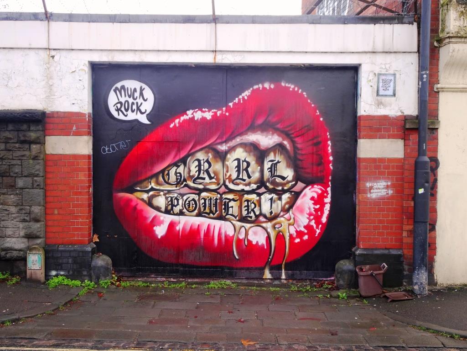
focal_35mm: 41
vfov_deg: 35.1
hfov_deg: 45.8
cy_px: 176
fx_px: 553
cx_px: 234
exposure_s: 1/60
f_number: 4
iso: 80
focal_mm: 7.05
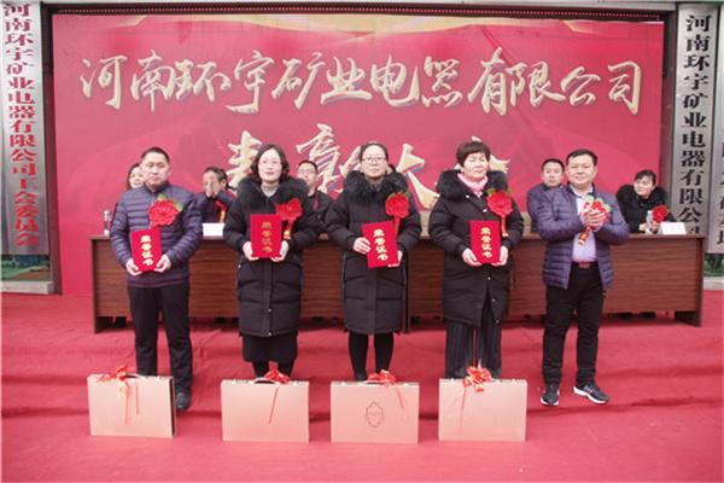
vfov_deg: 47.9
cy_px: 242
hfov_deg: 67.4
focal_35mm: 27
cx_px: 362
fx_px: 543
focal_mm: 18
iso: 125
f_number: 3.5
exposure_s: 1/60
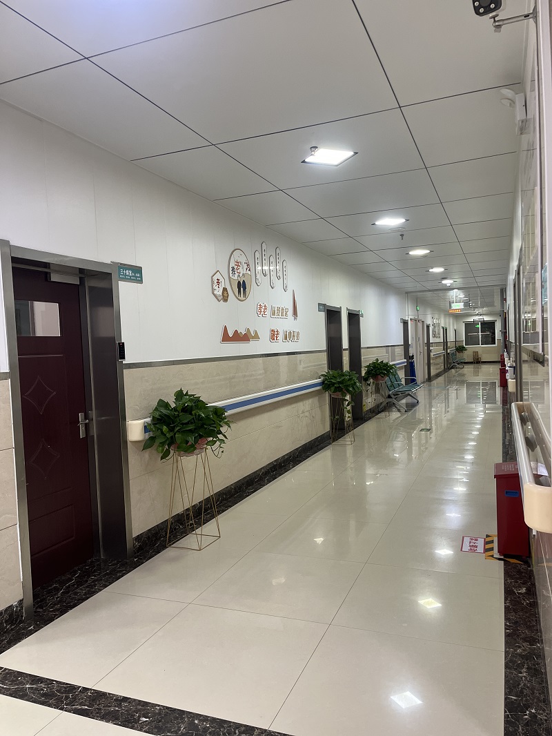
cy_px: 368
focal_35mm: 26
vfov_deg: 67.3
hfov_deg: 53.1
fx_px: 553
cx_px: 276
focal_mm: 5.1
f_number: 1.6
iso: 250
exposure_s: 1/50
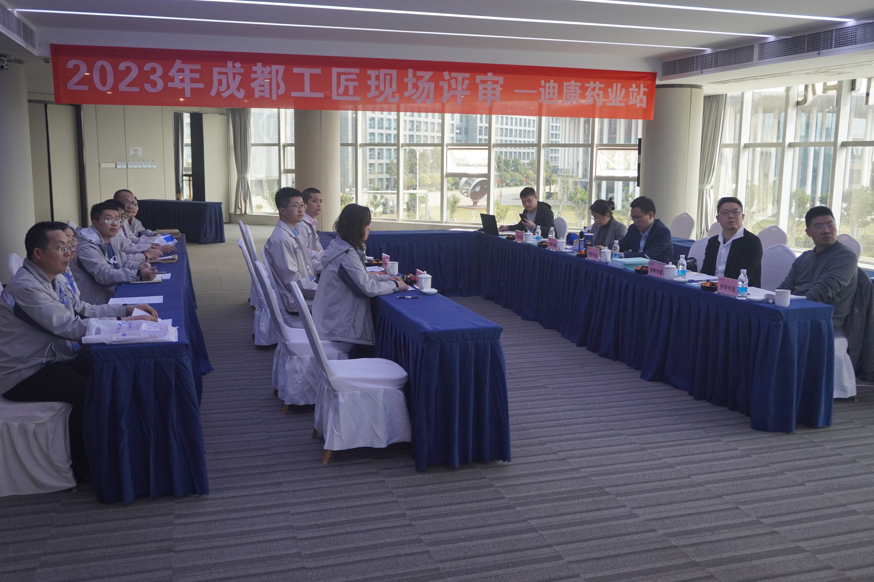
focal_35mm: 33
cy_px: 289
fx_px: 789
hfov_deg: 57.9
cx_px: 436
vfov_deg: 40.5
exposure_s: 1/160
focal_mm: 21
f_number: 4
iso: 1000
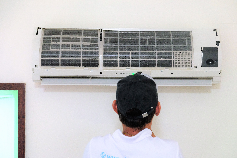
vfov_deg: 22.3
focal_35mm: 61
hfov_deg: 32.9
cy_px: 79
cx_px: 118
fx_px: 402
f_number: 4
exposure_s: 1/60
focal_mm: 40.7
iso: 1600
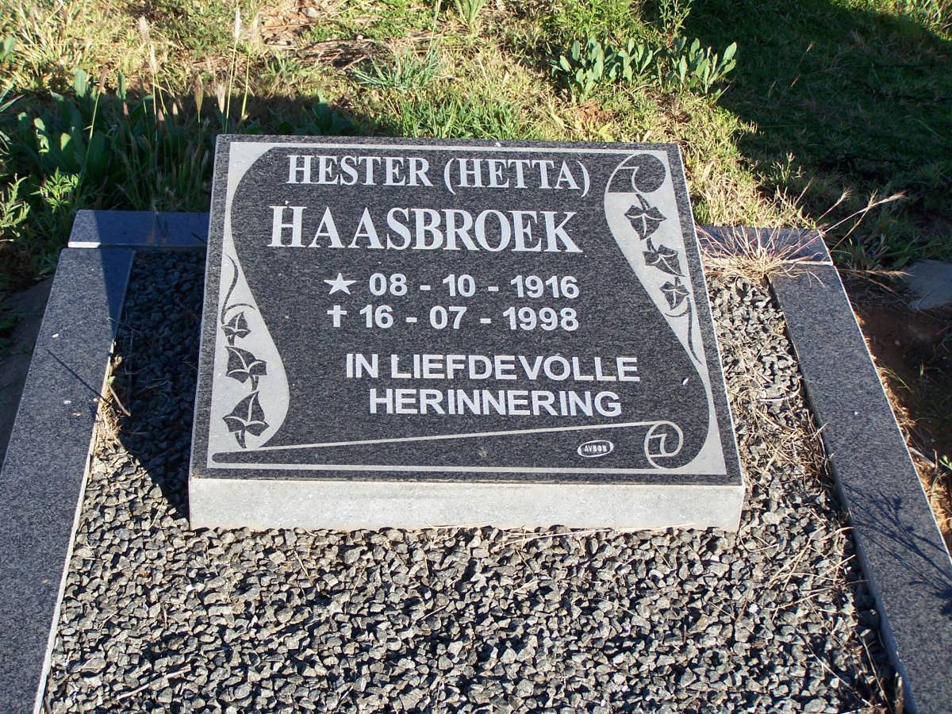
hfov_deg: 28.2
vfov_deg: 21.3
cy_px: 357
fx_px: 1898
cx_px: 476
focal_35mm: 69
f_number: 3.2
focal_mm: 11.5
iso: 80
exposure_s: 1/500
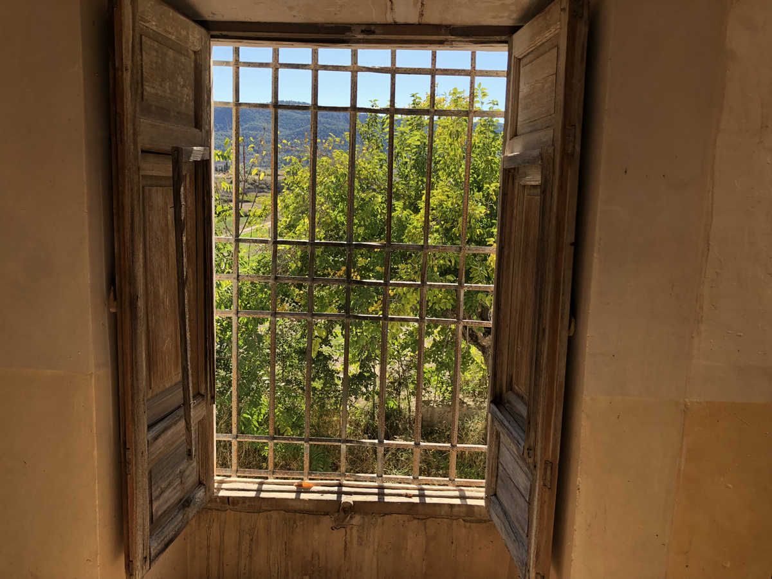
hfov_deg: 63.4
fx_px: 624
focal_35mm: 28
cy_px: 290
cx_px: 386
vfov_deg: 49.7
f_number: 1.8
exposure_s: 1/324
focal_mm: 3.99
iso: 20
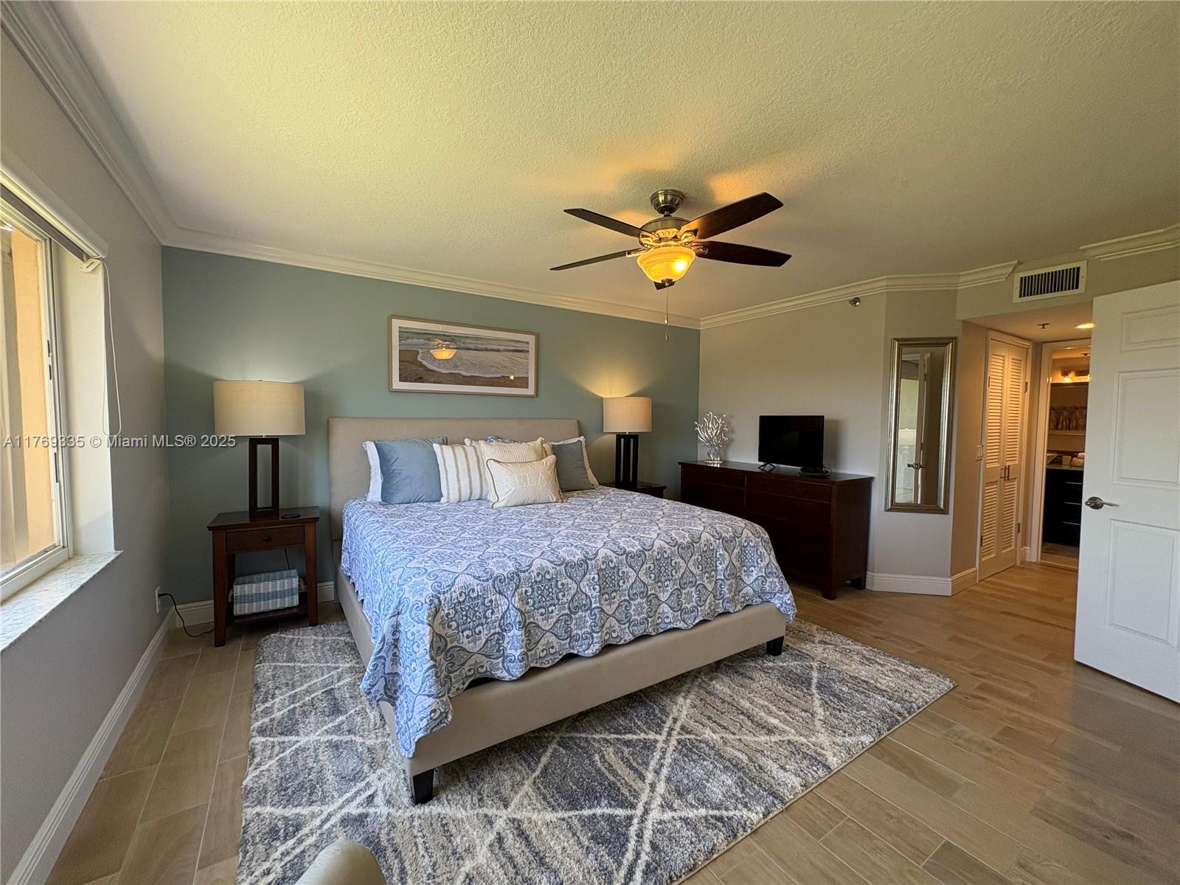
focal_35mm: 14
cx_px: 590
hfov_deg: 102.1
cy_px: 442
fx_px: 477
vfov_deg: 85.7
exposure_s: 1/120
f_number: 2.2
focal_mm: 2.22
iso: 125
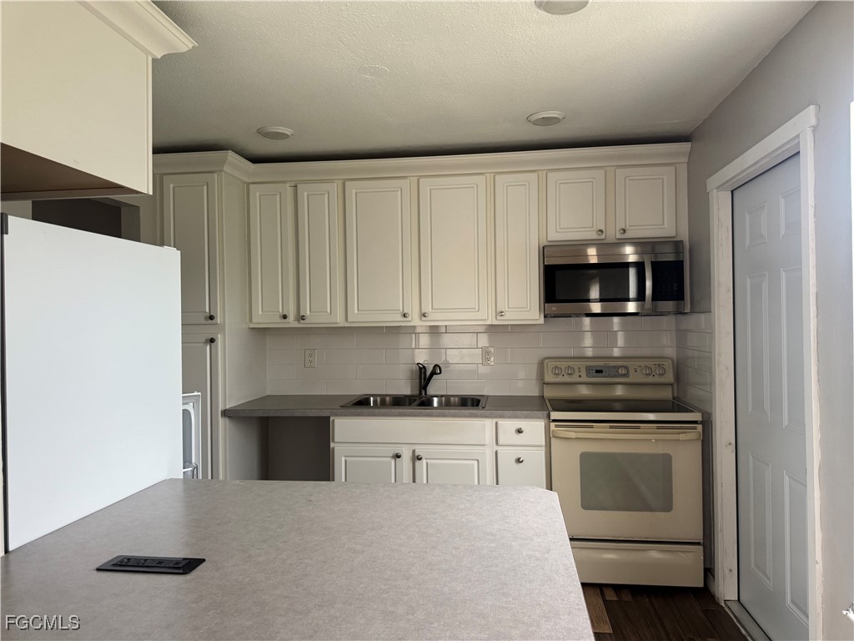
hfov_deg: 71.6
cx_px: 427
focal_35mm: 24
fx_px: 592
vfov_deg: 56.8
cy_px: 320
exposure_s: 1/84
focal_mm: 6.76
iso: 200
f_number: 1.78
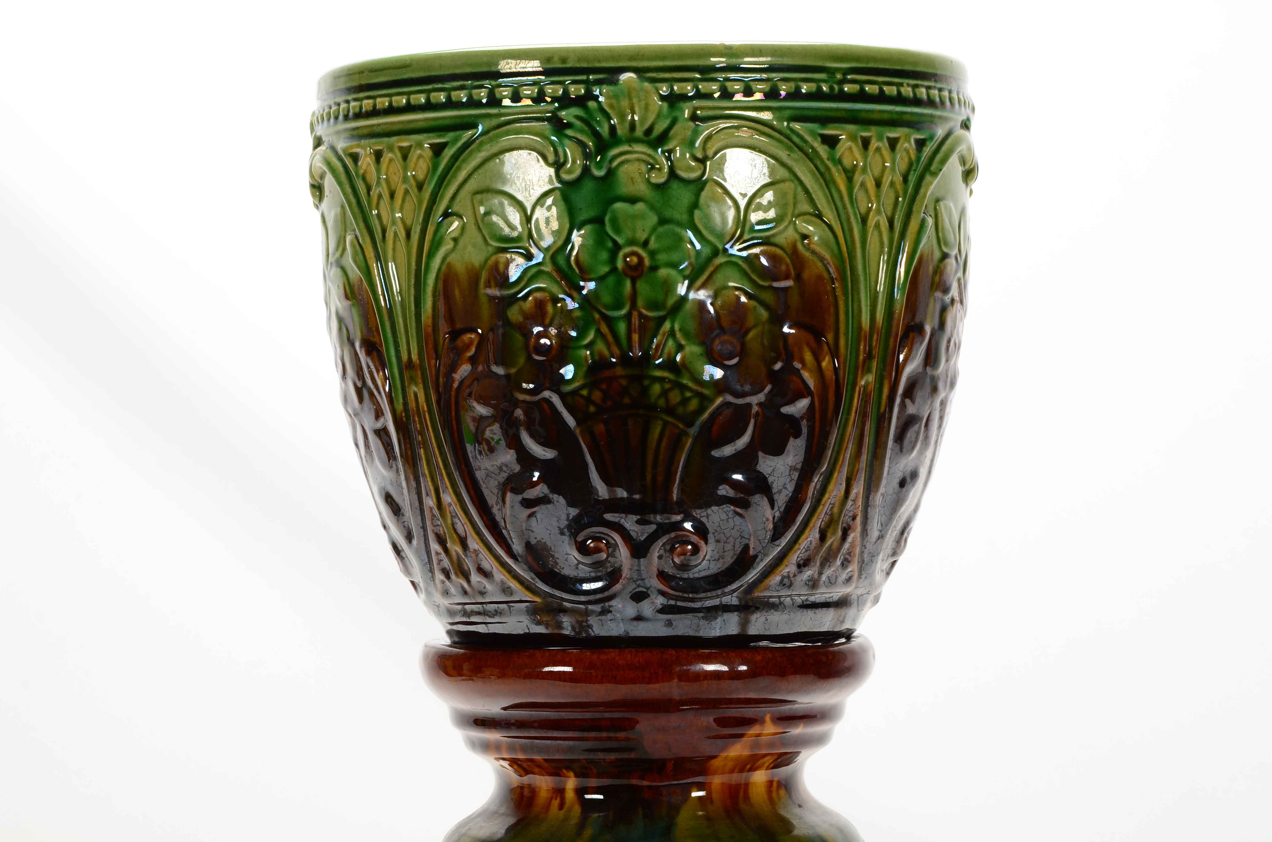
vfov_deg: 10.7
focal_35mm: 128
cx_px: 636
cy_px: 421
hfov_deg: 16.1
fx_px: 4496
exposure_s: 1/160
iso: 200
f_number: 14
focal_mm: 85
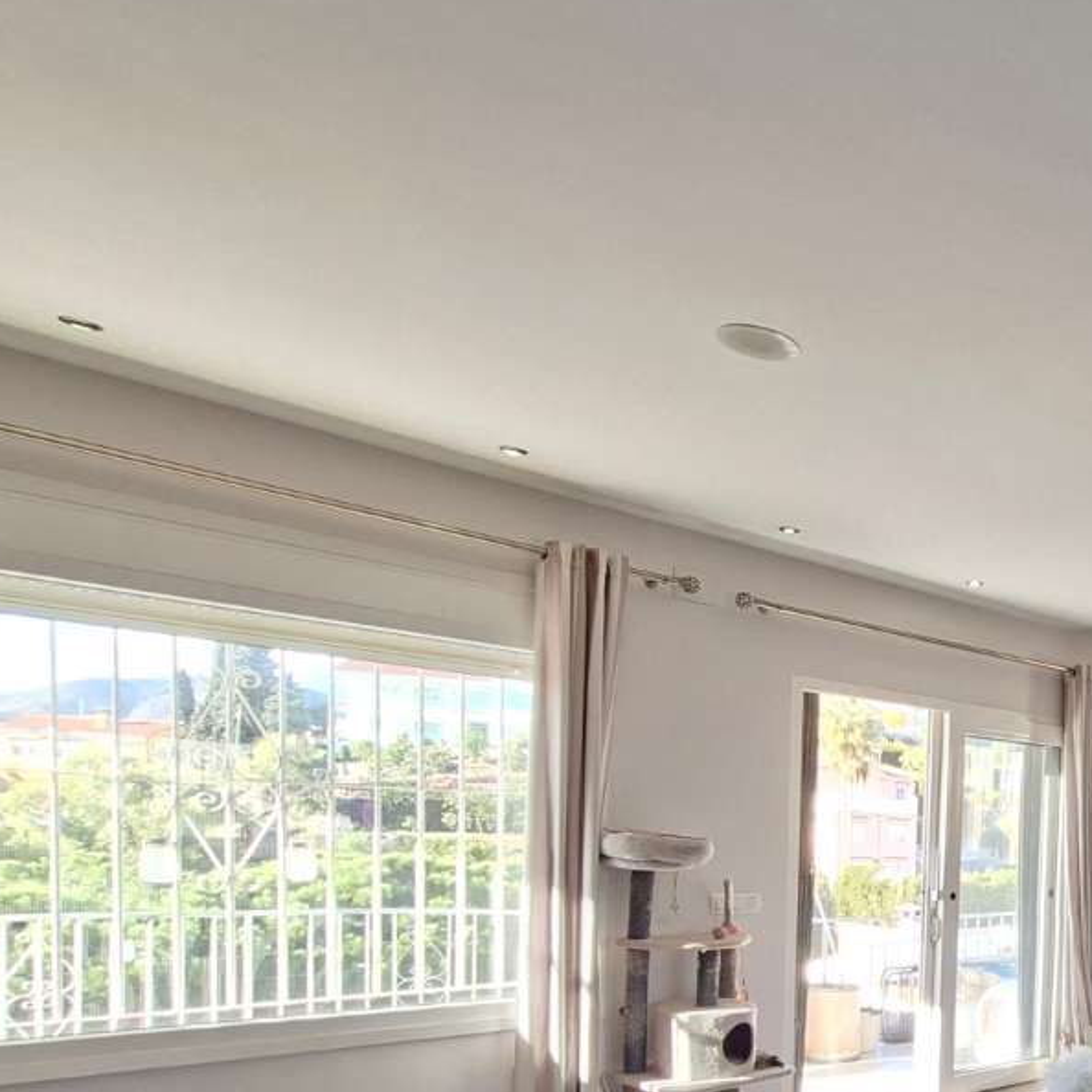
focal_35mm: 29
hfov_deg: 44.1
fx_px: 1035
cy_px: 891
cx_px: 1173
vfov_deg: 51.7
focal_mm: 1.74
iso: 64
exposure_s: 1/40
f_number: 2.2
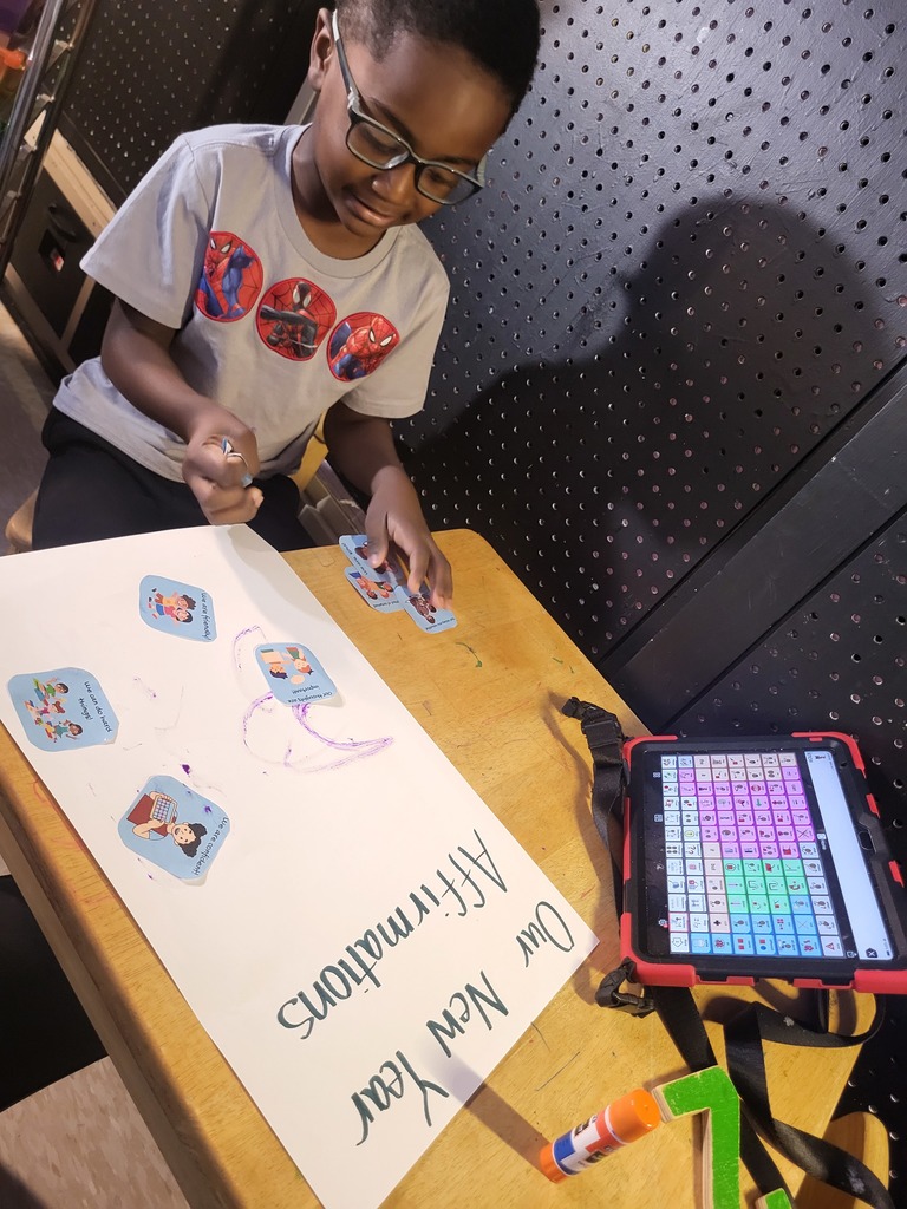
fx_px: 908
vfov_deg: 67.3
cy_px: 604
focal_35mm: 26
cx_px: 454
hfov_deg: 53.1
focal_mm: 5.4
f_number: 1.8
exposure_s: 1/40
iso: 640
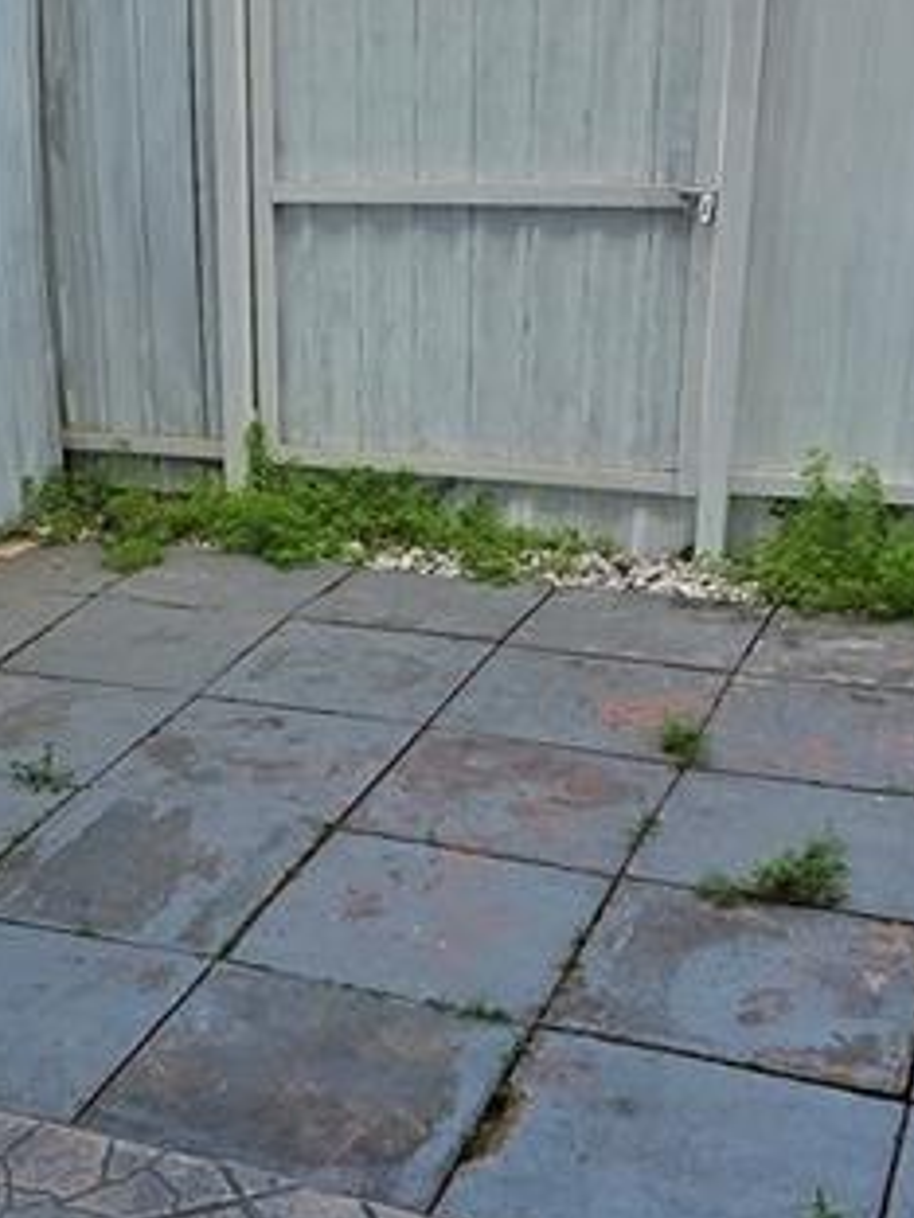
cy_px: 765
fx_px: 1760
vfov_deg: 37.9
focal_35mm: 50
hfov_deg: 28.1
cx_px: 109
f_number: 2.2
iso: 50
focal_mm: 2.2
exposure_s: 1/516
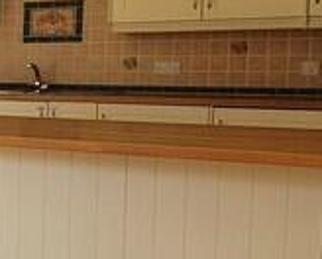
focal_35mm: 79
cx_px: -353
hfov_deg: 16.7
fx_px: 755
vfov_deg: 19.5
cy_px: 120
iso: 50
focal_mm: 1.8
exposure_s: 1/100
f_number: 2.2
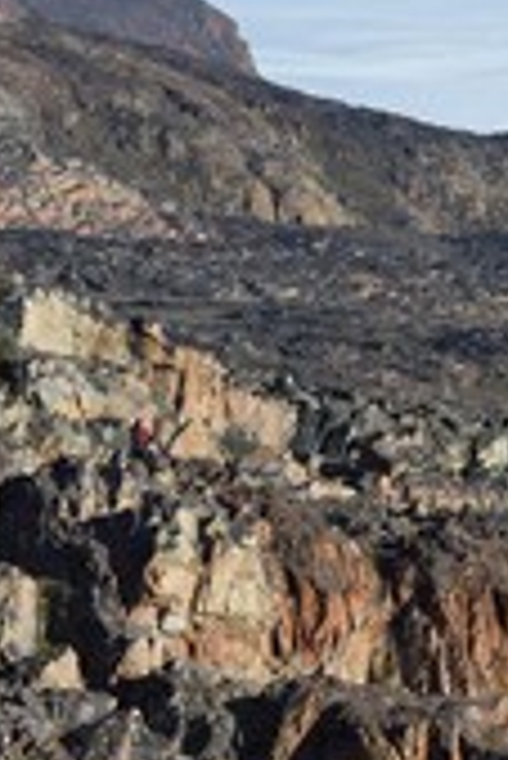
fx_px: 8660
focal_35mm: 410
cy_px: 288
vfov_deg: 5.0
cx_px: 922
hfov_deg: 3.3
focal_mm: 165
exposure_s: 1/250
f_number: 14
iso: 200
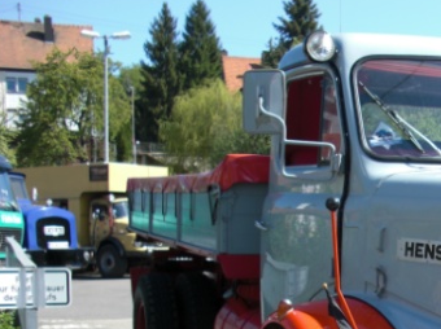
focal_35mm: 73
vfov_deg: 19.6
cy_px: 315
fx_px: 929
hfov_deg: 25.5
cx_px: 432
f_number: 2.8
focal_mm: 6.3
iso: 50
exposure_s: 1/320
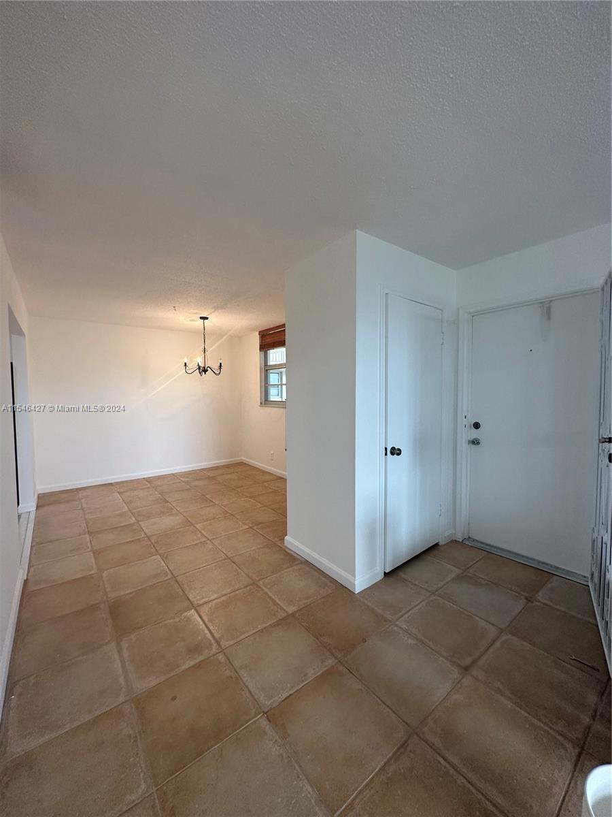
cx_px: 306
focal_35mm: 14
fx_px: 330
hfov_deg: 85.7
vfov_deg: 102.1
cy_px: 408
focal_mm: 2.22
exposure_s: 1/120
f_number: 2.2
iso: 200
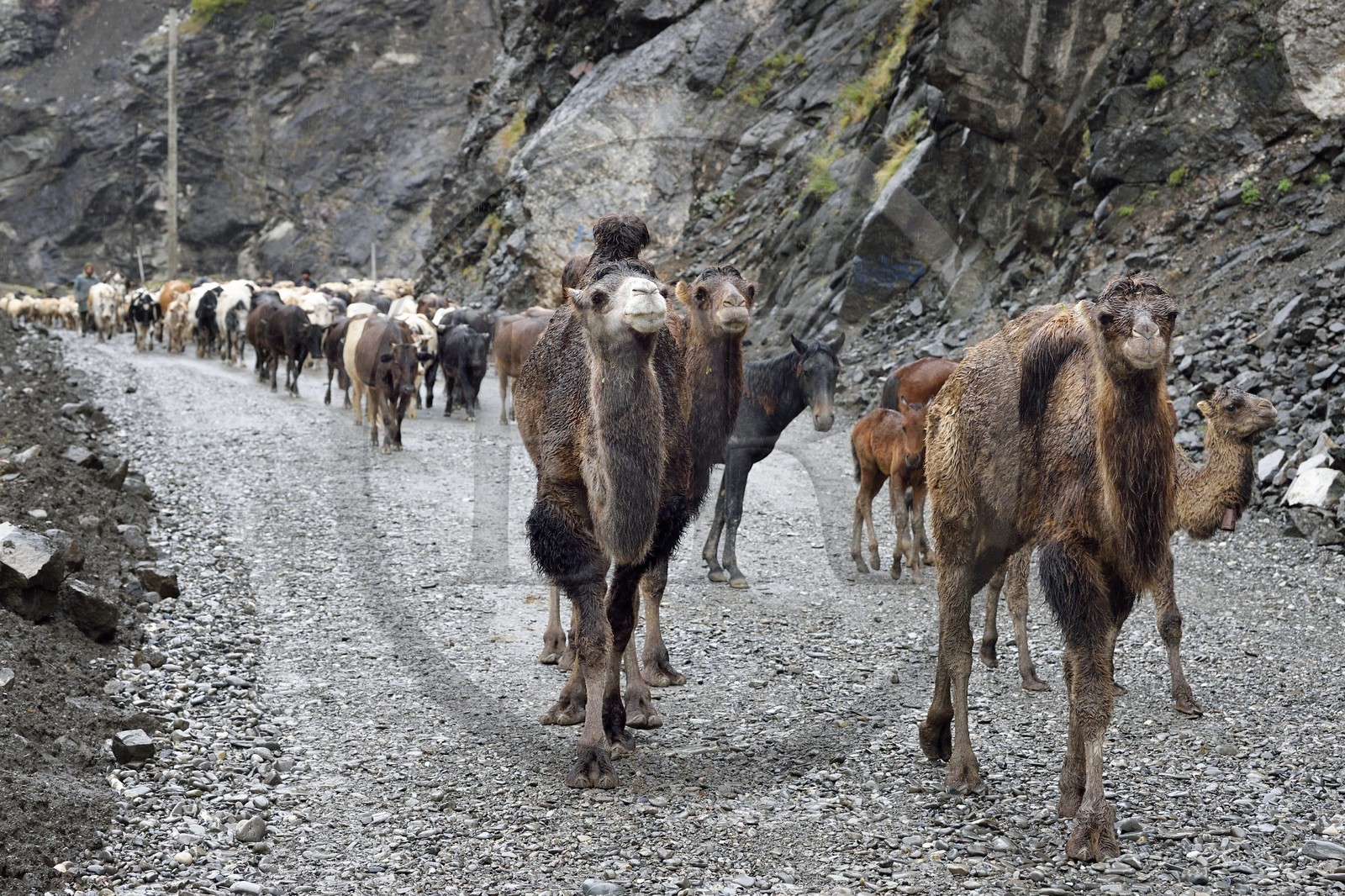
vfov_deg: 17.5
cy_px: 448
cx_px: 672
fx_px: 2913
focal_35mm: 78
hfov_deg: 26.0
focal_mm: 78
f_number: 6.3
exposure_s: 1/250
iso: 800
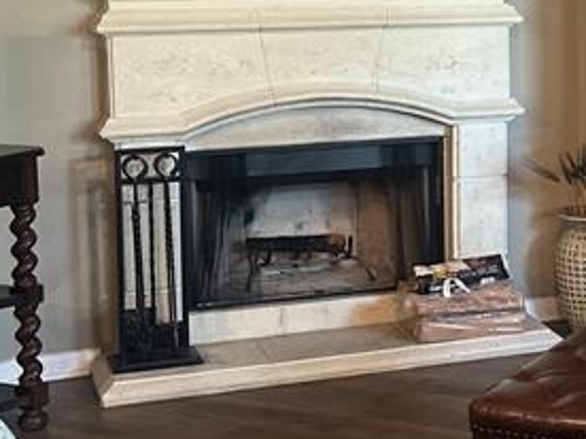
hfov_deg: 21.2
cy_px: 91
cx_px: 603
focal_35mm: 89
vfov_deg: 16.5
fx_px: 1507
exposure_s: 1/40
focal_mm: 6.86
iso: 800
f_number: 1.78
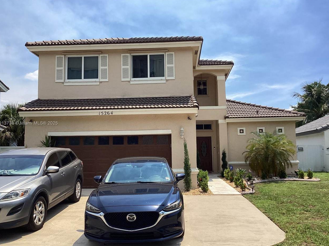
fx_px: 304
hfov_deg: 56.8
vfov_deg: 44.2
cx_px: 160
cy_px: 124
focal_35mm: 32
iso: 25
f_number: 2.4
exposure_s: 1/1431
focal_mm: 3.3
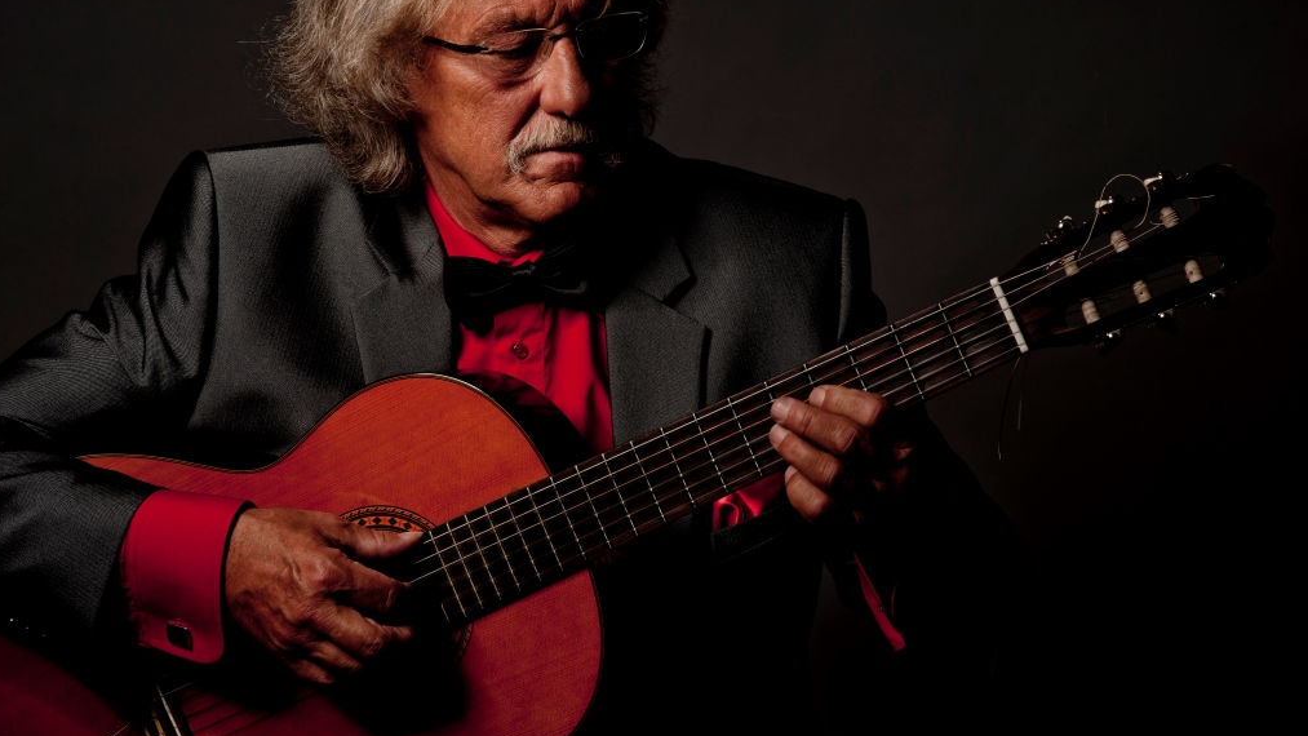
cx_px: 648
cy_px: 345
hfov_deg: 23.7
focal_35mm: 90
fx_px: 3122
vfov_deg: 13.4
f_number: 13
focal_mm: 85
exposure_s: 1/125
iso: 64
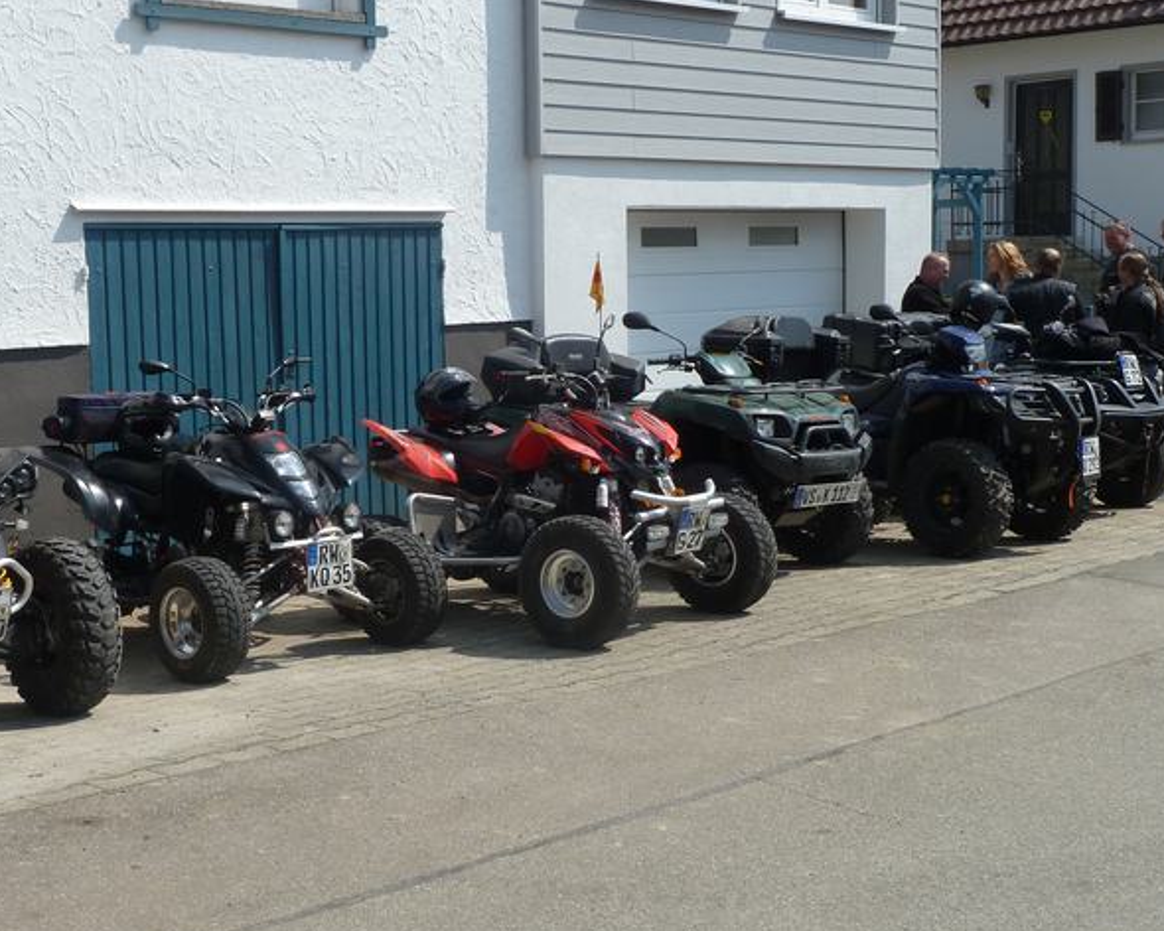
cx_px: 462
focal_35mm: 49
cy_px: 444
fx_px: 1688
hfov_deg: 37.9
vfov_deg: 30.8
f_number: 5
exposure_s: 1/500
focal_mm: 6.1
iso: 80
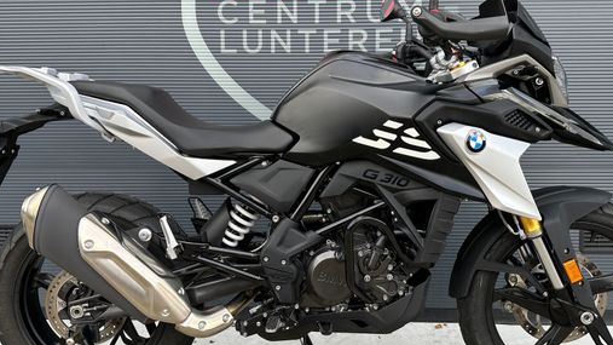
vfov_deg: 35.6
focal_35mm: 33
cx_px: 319
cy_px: 165
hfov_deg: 59.5
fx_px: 536
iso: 64
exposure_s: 1/225
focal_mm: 6.86
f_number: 1.78
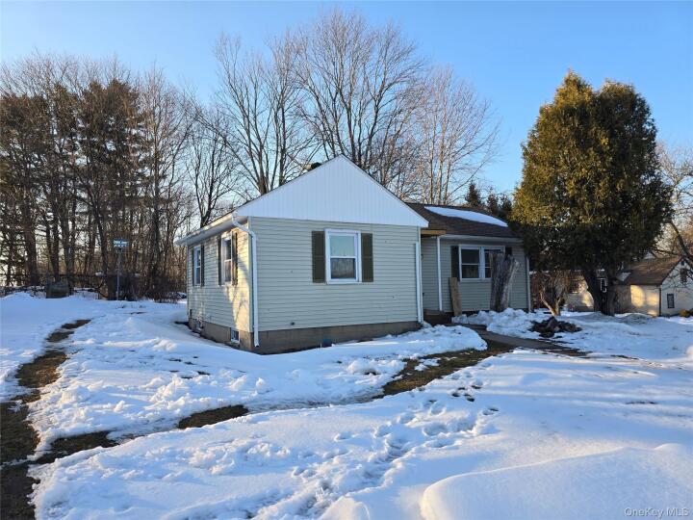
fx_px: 460
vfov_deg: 58.9
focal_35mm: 23
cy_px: 260
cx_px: 346
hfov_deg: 73.9
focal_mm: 6.3
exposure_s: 1/201
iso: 12
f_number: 1.7
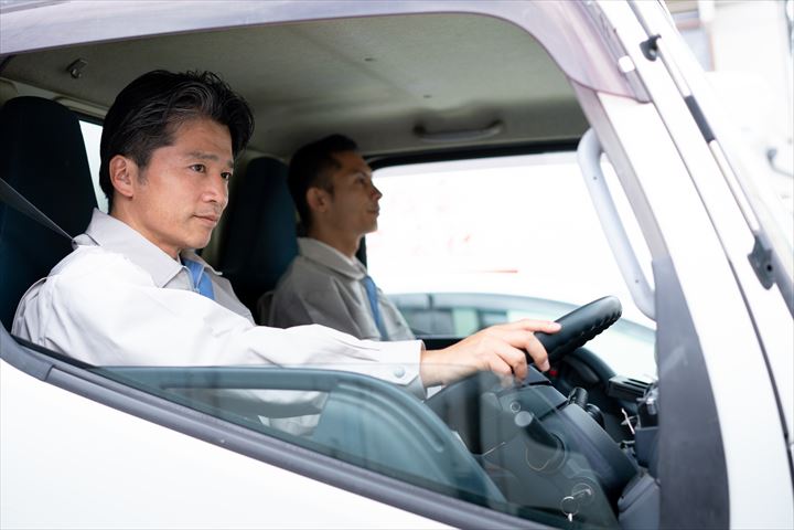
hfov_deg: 36.2
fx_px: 1213
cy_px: 265
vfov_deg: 24.6
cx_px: 397
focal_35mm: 55
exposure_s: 1/1000
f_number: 2.8
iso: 320
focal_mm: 55
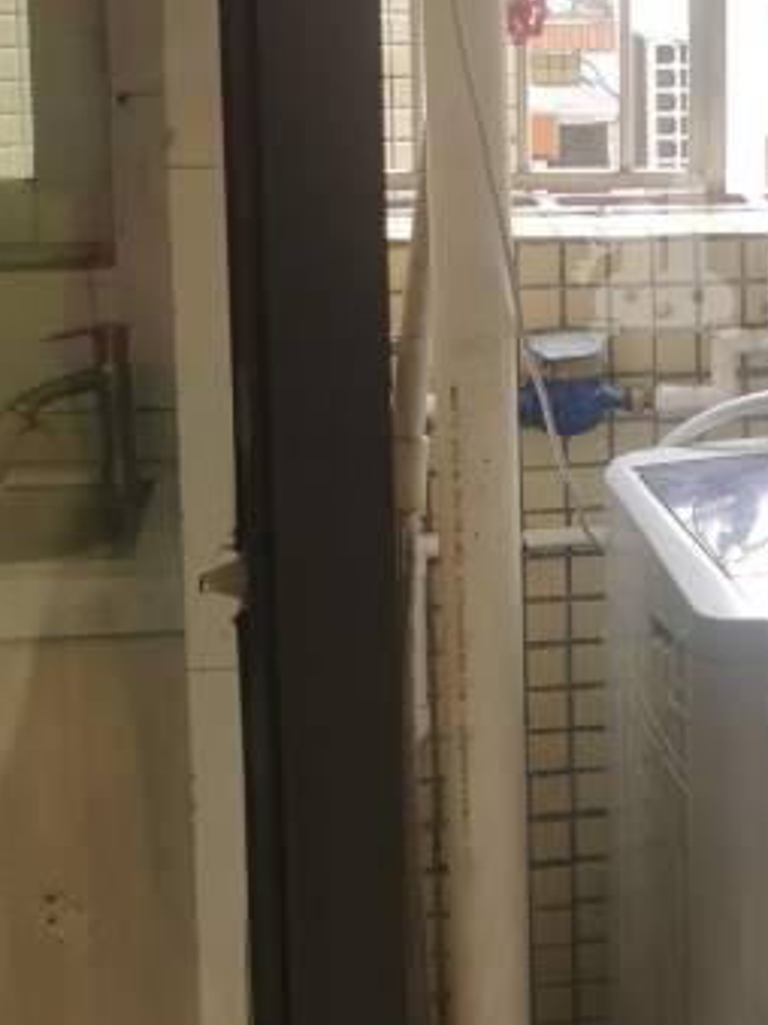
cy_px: 259
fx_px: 2516
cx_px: 813
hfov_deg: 16.9
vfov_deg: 22.8
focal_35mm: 85
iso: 100
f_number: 1.6
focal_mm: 5.56
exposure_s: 1/50
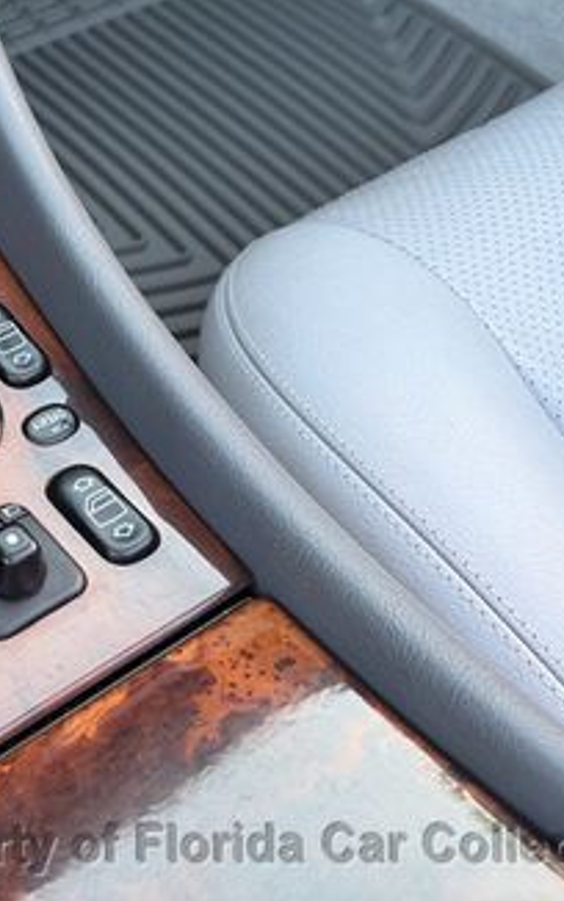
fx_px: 1229
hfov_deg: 23.5
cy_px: 240
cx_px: -124
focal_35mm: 50
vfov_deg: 39.3
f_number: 1.78
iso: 200
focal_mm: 6.76
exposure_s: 1/100
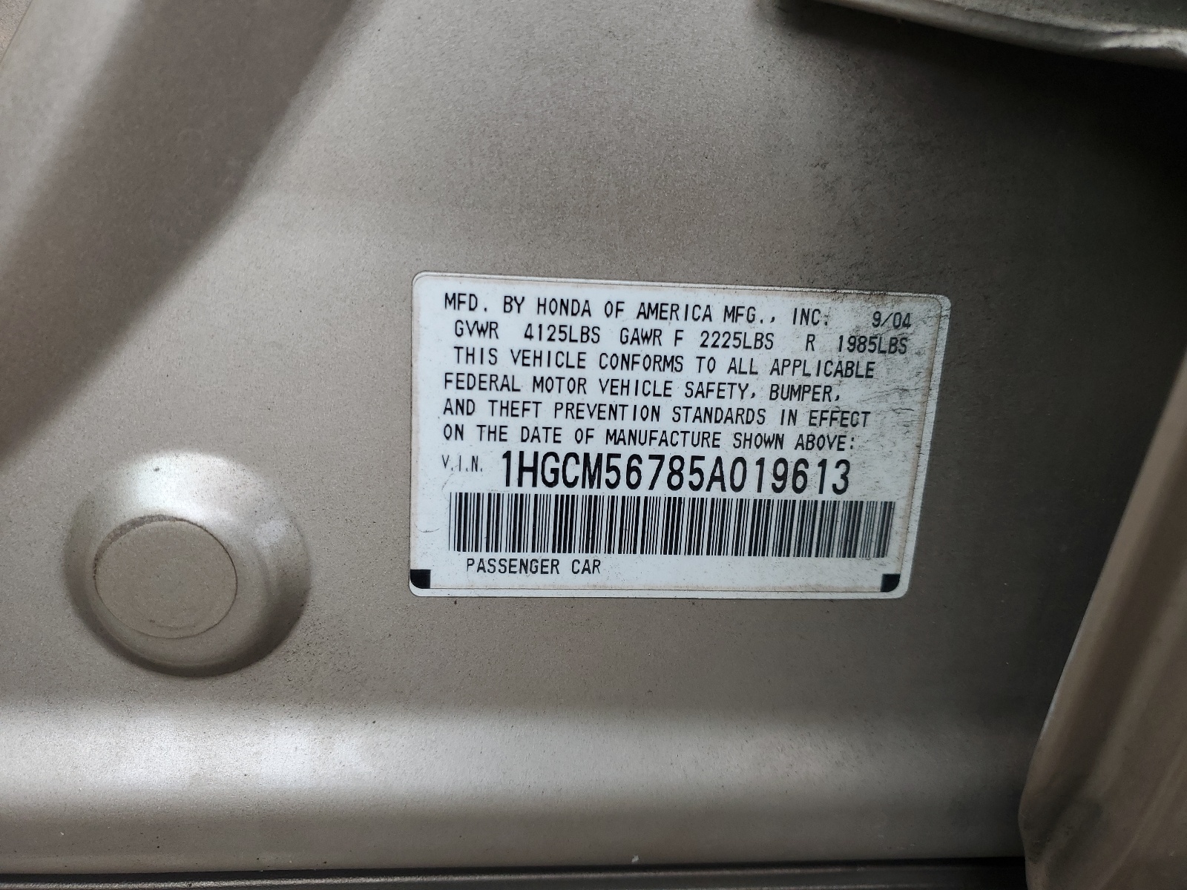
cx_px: 594
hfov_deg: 67.3
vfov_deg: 53.1
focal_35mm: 26
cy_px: 445
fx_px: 892
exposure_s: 1/175
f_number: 1.5
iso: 50
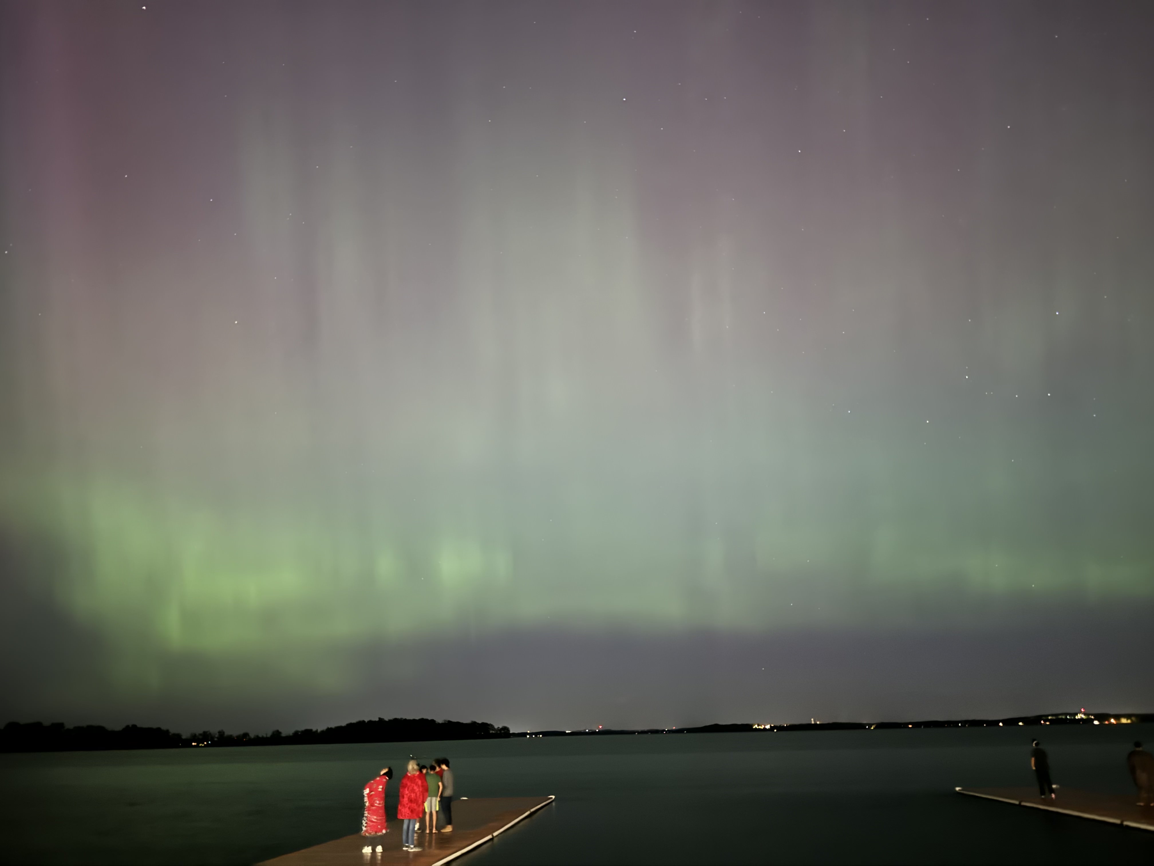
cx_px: 577
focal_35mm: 24
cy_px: 433
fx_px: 800
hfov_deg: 71.6
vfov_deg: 56.8
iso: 2500
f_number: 1.78
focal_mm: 6.76
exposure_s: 1/2
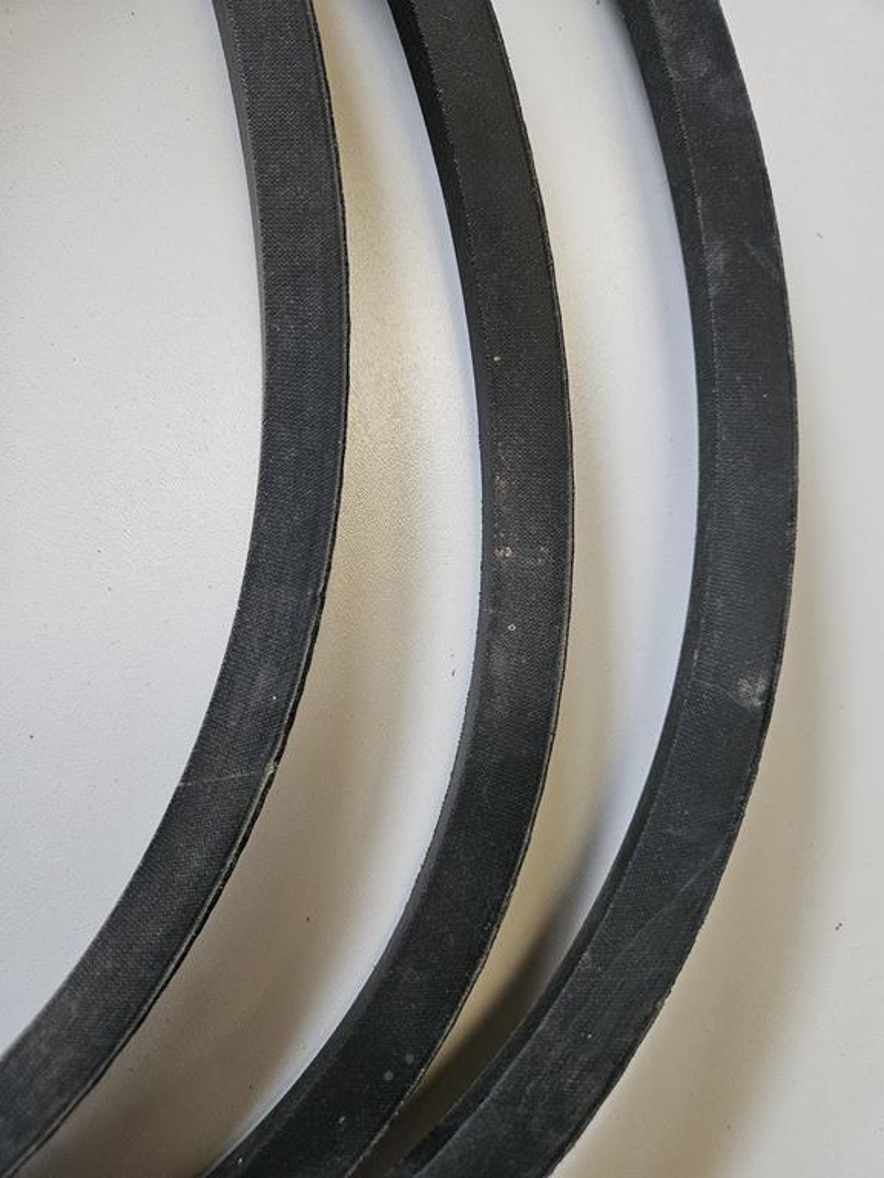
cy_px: 589
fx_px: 783
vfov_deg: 73.9
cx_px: 442
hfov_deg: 58.9
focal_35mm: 23
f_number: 1.8
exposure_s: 1/50
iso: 500
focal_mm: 5.4
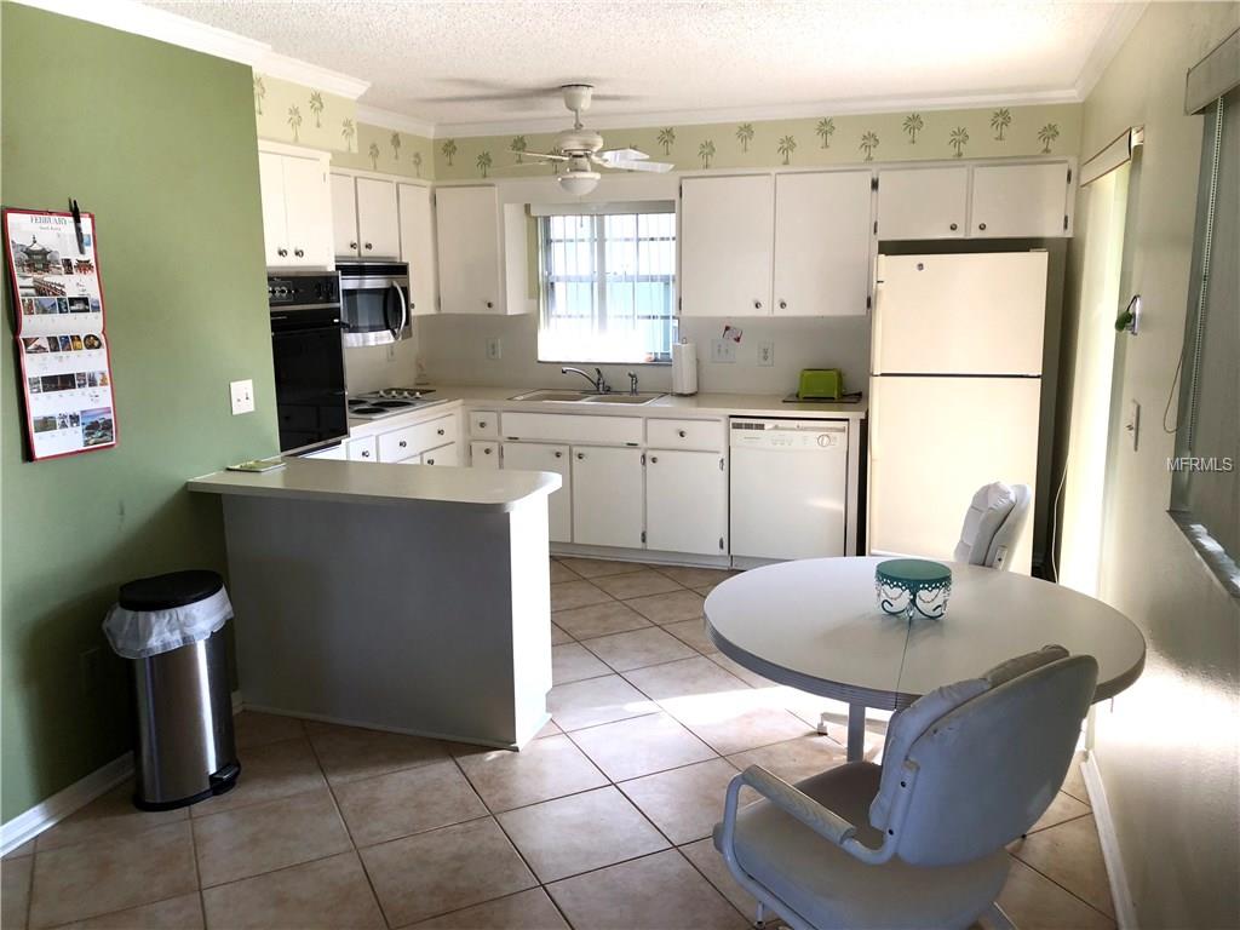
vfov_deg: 49.7
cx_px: 620
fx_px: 1003
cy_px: 465
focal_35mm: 28
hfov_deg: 63.4
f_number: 1.8
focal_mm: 3.99
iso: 25
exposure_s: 1/40
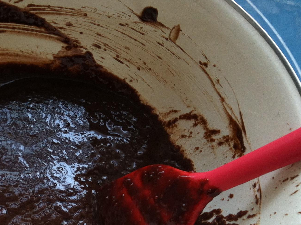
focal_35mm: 70
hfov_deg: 26.7
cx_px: 21
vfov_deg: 20.5
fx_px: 608
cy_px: 201
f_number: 2.8
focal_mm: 3.85
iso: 80
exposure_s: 1/15
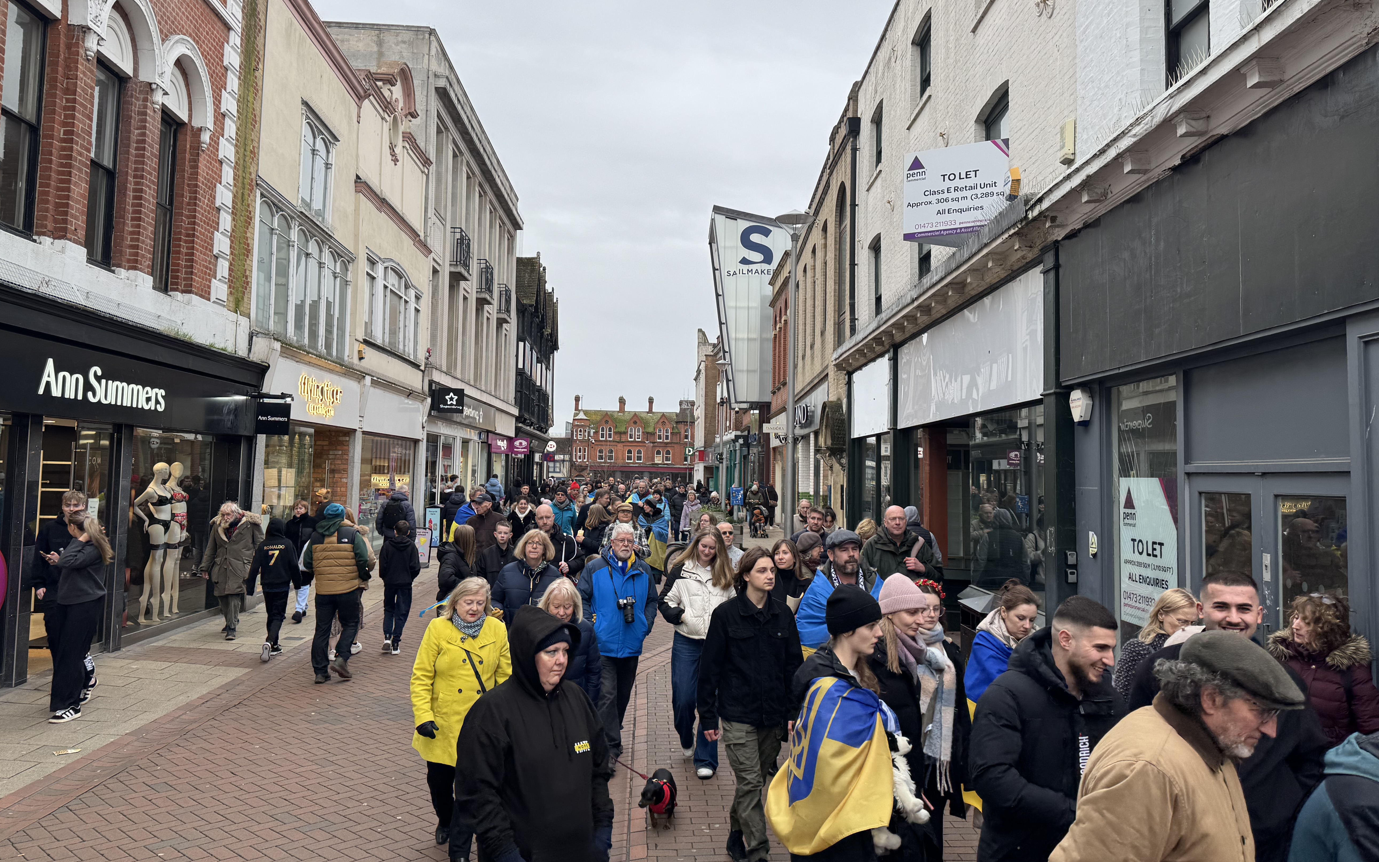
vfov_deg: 44.5
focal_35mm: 28
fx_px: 1052
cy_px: 389
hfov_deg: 66.5
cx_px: 675
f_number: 1.78
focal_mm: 6.76
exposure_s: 1/229
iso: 80
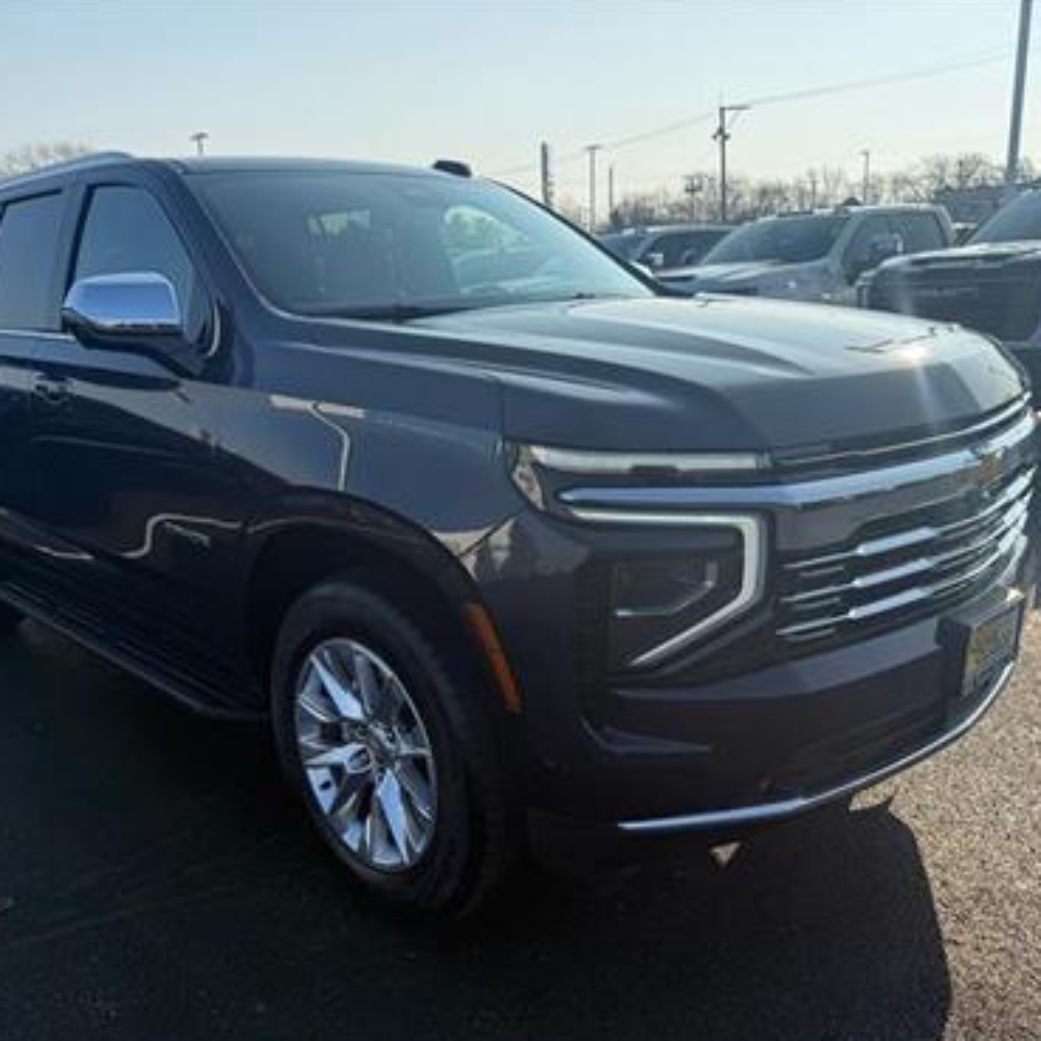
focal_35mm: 29
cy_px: 528
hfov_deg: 55.5
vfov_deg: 55.6
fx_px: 987
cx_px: 471
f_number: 1.78
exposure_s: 1/3953
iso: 80
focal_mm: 6.76
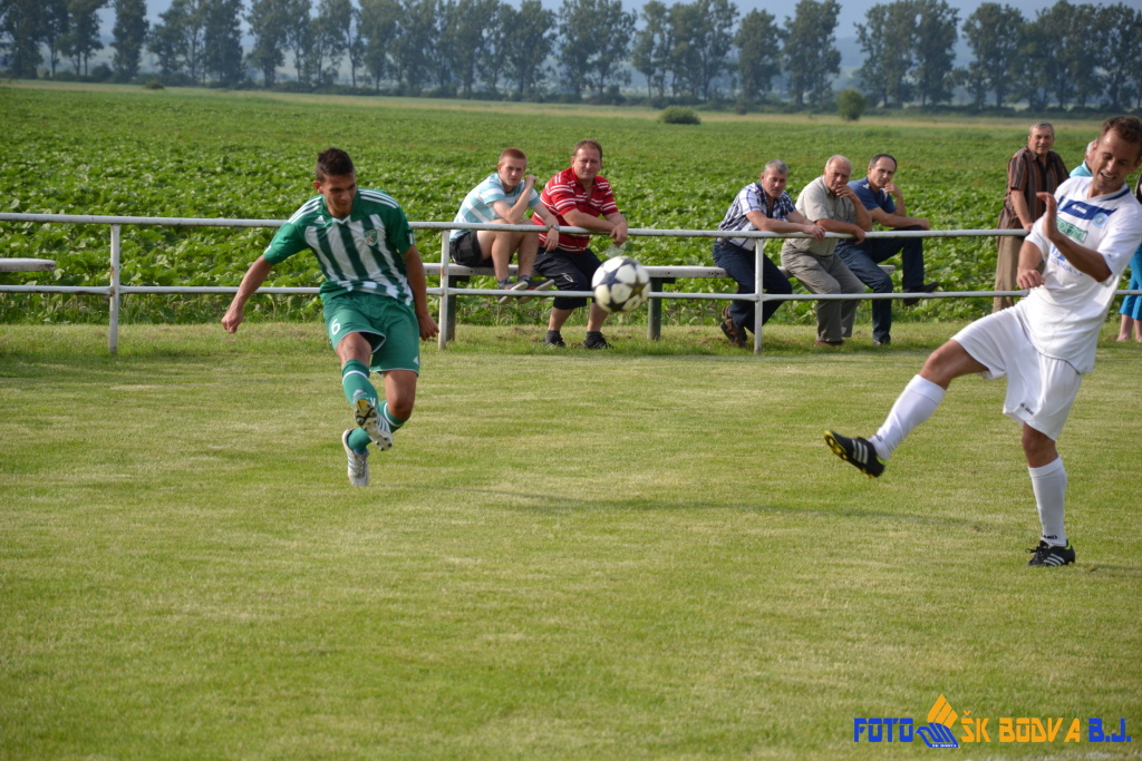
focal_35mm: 158
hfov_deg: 13.0
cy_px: 380
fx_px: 4997
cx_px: 571
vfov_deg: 8.7
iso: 400
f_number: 5.6
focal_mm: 105
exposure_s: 1/1000
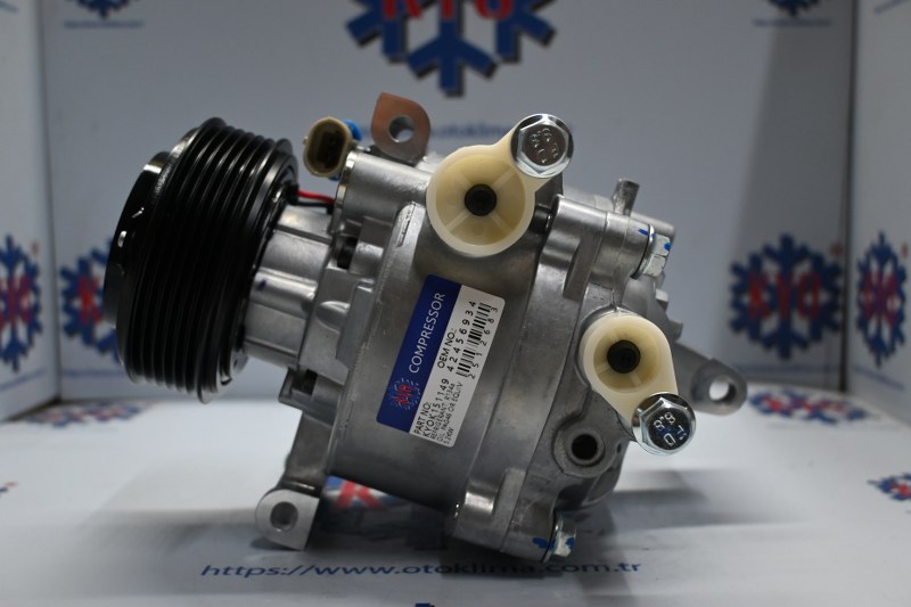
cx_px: 456
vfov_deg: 35.5
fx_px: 949
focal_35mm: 38
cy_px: 304
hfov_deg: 51.3
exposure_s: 1/125
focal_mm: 25
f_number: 4.2
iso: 800
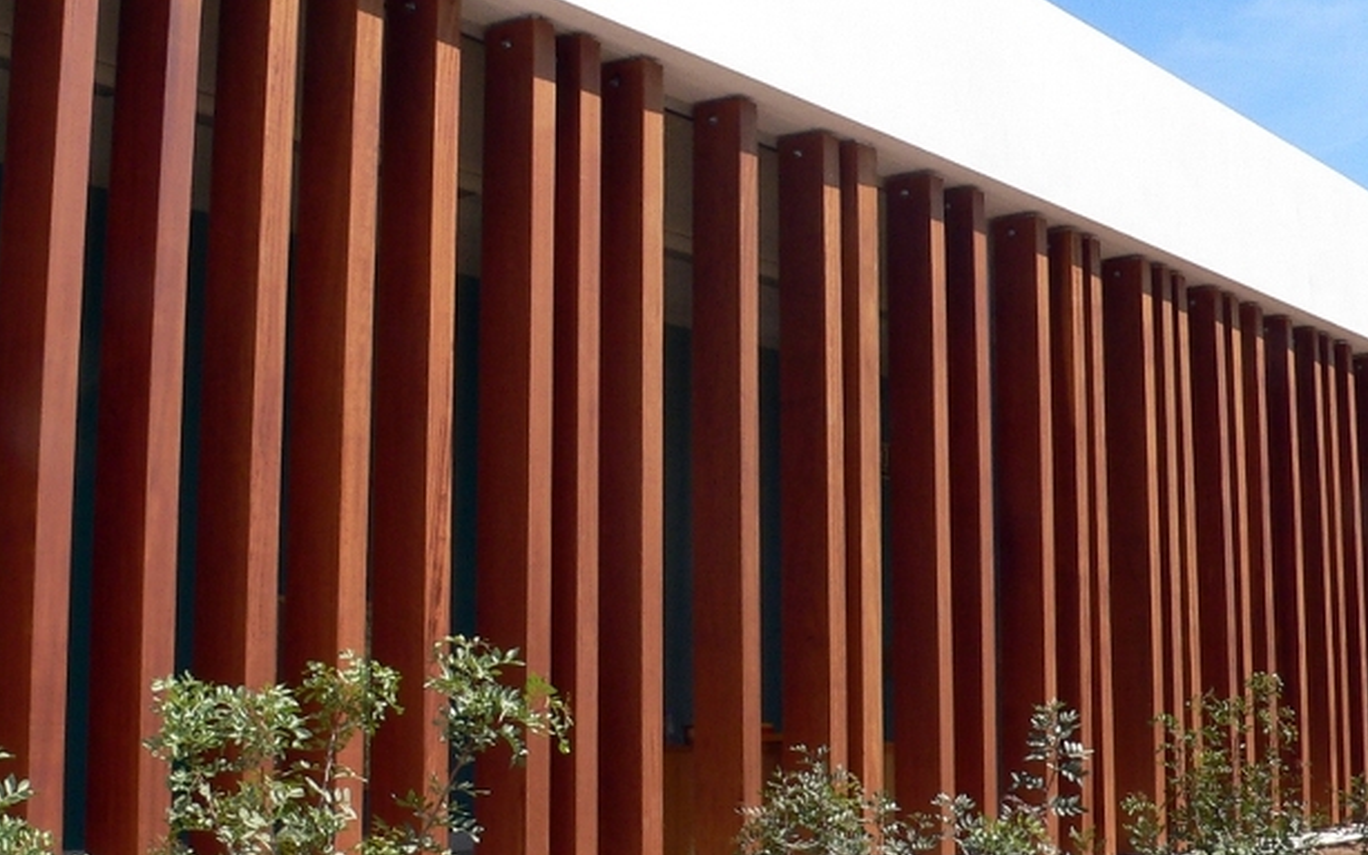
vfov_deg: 23.1
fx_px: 2088
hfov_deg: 36.3
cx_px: 736
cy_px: 394
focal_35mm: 56
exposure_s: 1/200
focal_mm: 6
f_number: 8
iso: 100
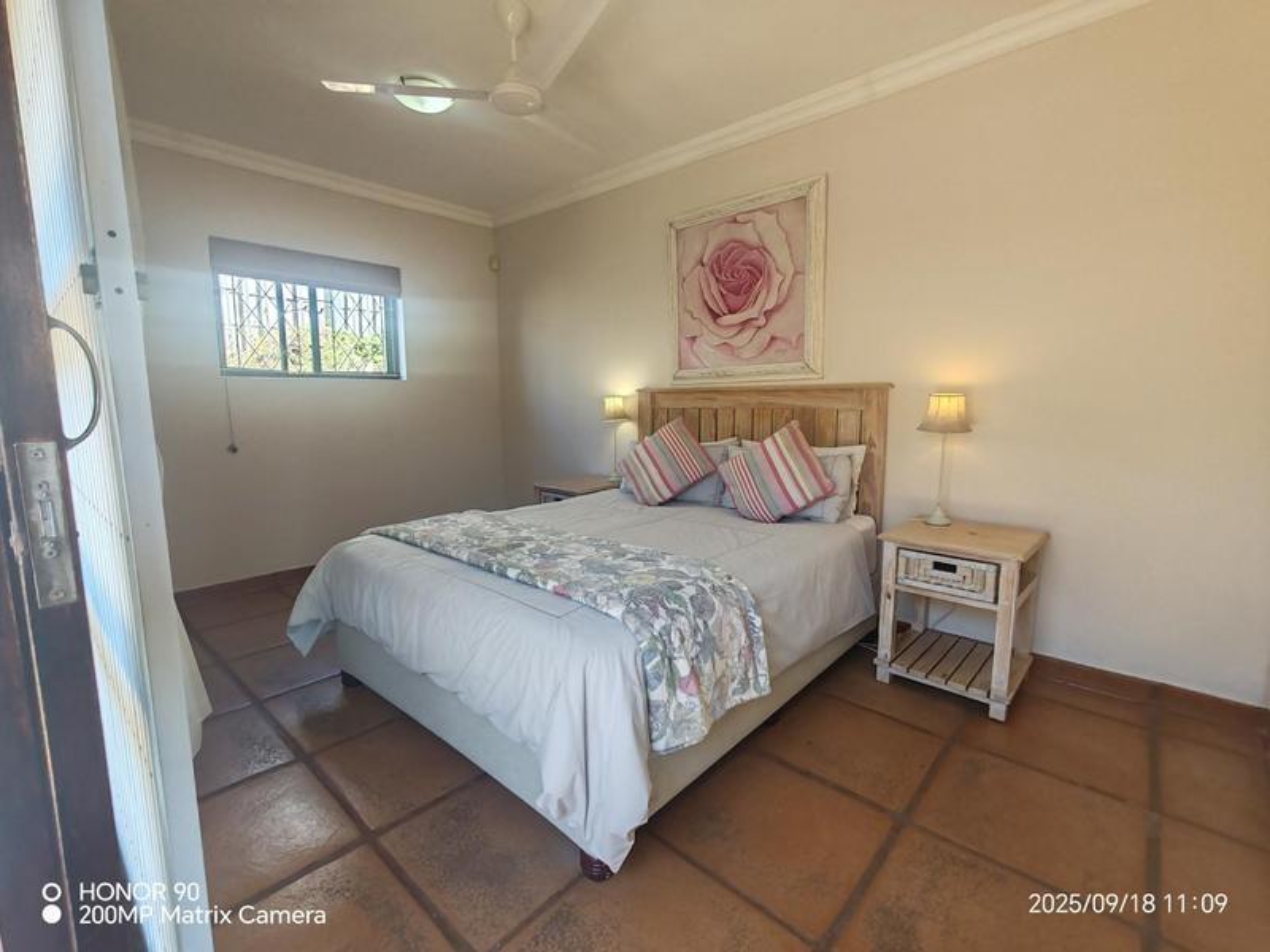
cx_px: 635
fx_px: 587
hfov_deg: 94.5
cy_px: 476
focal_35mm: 16
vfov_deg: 78.1
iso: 100
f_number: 2.2
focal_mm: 1.96
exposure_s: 1/100
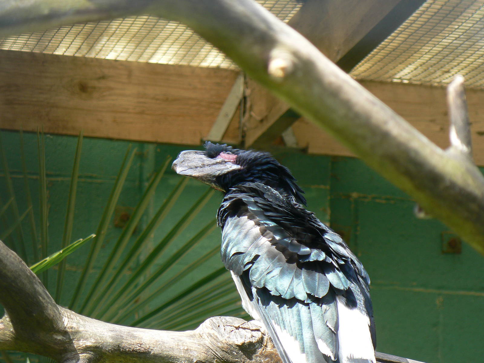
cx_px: 242
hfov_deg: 11.1
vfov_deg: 8.3
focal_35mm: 178
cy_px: 182
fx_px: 2489
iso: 80
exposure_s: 1/125
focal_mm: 29.7
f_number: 4
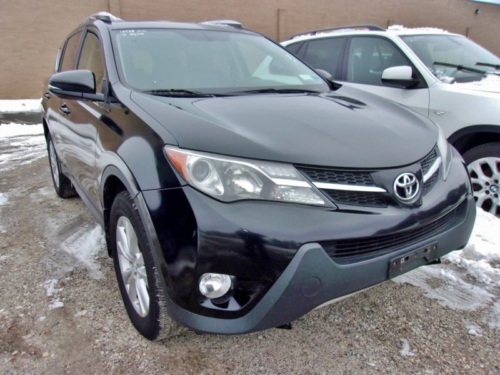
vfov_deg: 51.4
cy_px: 188
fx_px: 390
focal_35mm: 27
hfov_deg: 65.3
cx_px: 250
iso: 200
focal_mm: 4.9
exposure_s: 1/90
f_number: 10.4
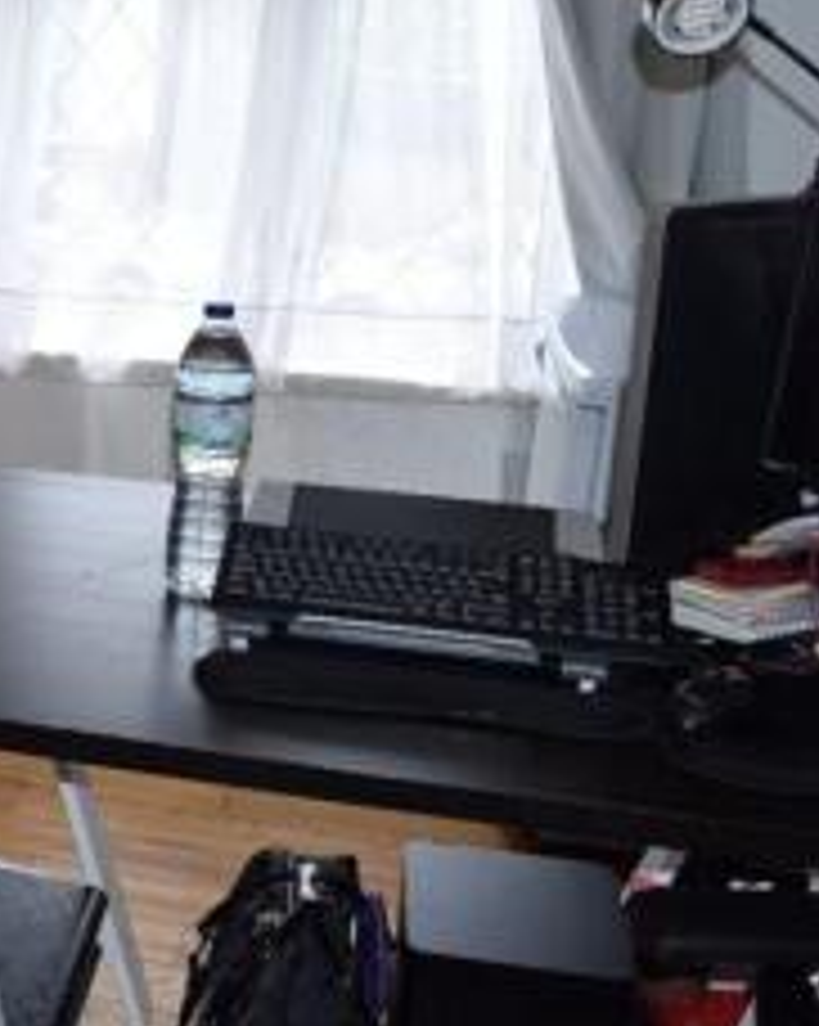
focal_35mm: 53
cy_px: 452
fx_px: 1608
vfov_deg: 35.3
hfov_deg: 26.0
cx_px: -117
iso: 640
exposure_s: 1/125
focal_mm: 18
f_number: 5.6
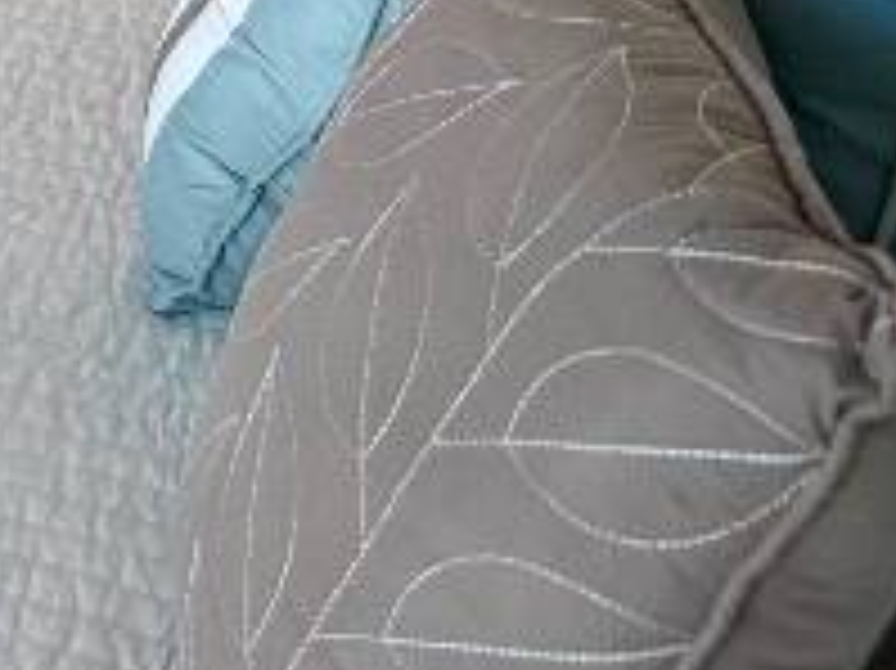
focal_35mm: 111
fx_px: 2871
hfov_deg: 14.4
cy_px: -708
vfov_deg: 11.8
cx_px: -959
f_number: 1.6
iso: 100
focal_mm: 5.96
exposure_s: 1/120
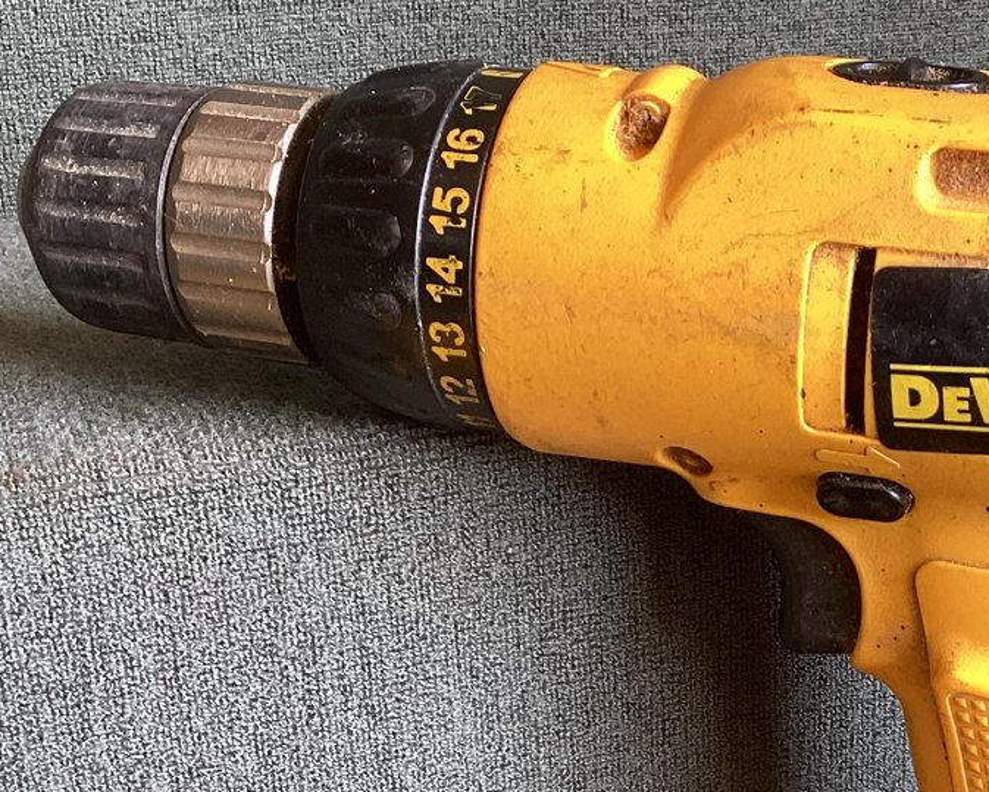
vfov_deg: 22.2
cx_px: 791
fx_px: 1991
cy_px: 652
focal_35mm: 68
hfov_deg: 27.3
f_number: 2.4
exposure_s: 1/60
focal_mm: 3.3
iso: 80
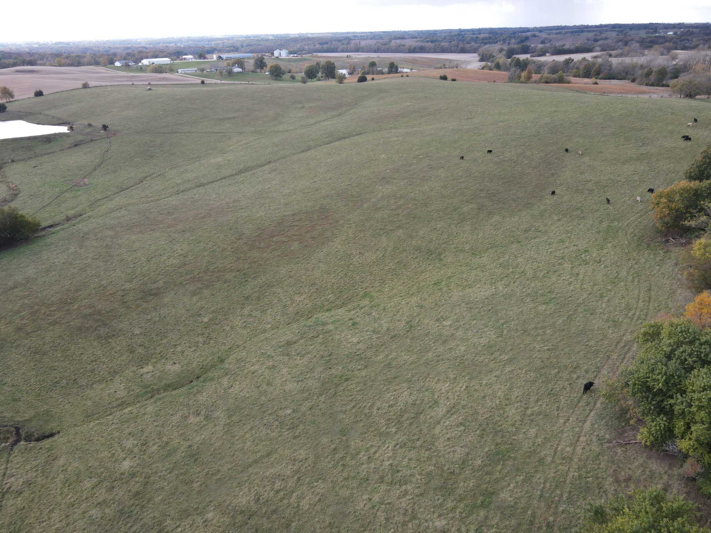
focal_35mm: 24
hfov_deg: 71.6
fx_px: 493
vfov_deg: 56.8
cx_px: 356
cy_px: 266
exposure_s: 1/80
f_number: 2.8
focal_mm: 4.5
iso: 100
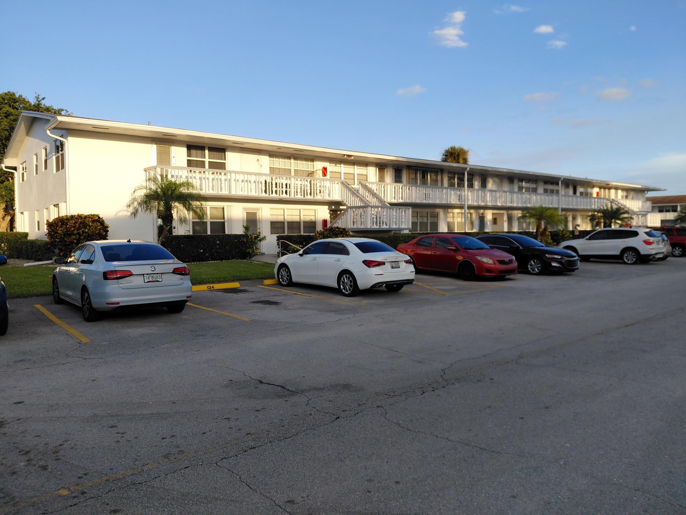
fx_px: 495
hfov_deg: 69.4
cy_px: 258
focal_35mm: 25
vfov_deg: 54.9
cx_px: 343
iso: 50
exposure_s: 1/921
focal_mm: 4.69
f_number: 1.8
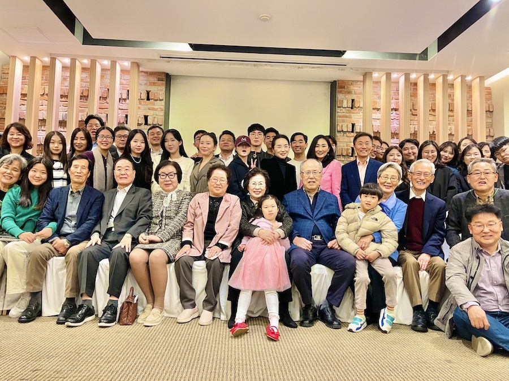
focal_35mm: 26
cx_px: 254
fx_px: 382
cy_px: 190
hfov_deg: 67.3
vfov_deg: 53.1
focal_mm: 5.1
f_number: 1.6
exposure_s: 1/40
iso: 400
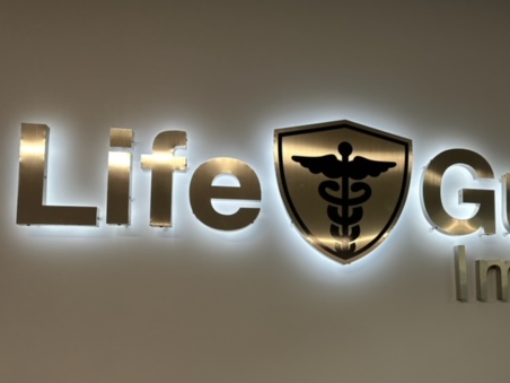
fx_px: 501
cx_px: 355
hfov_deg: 52.5
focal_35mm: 34
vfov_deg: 41.4
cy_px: 246
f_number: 1.78
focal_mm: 6.86
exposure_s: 1/120
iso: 200
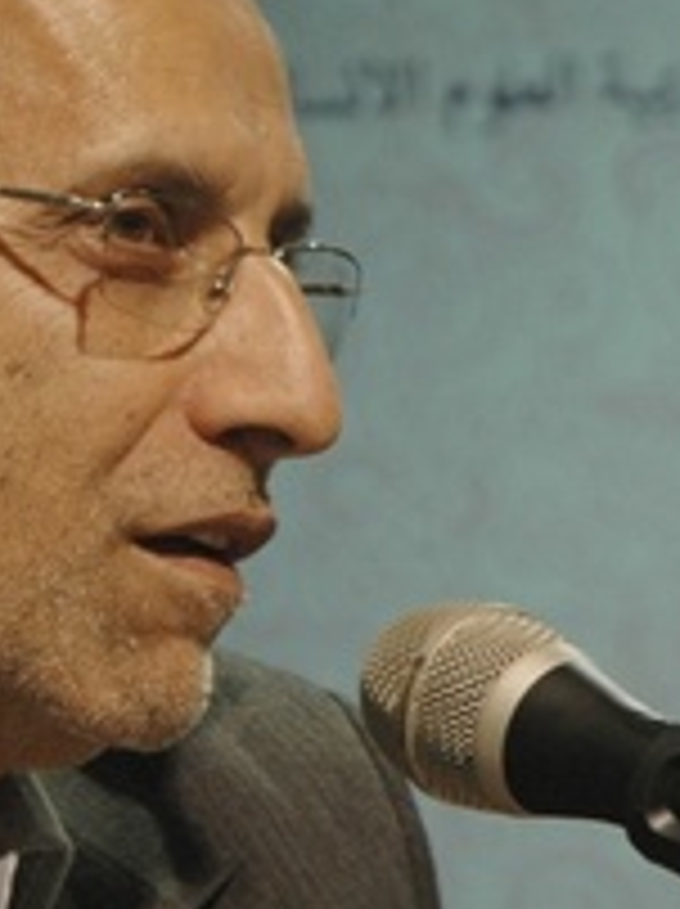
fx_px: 8137
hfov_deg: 4.8
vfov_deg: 6.4
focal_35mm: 310
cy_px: 297
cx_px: 117
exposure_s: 1/50
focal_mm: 70
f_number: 4.5
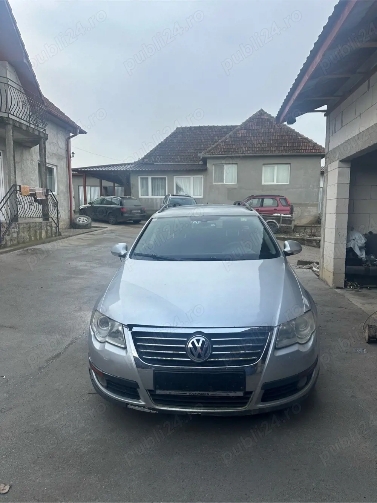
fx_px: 349
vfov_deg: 71.6
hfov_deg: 56.8
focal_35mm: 24
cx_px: 188
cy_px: 252
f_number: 1.78
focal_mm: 6.86
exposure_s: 1/1517
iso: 80
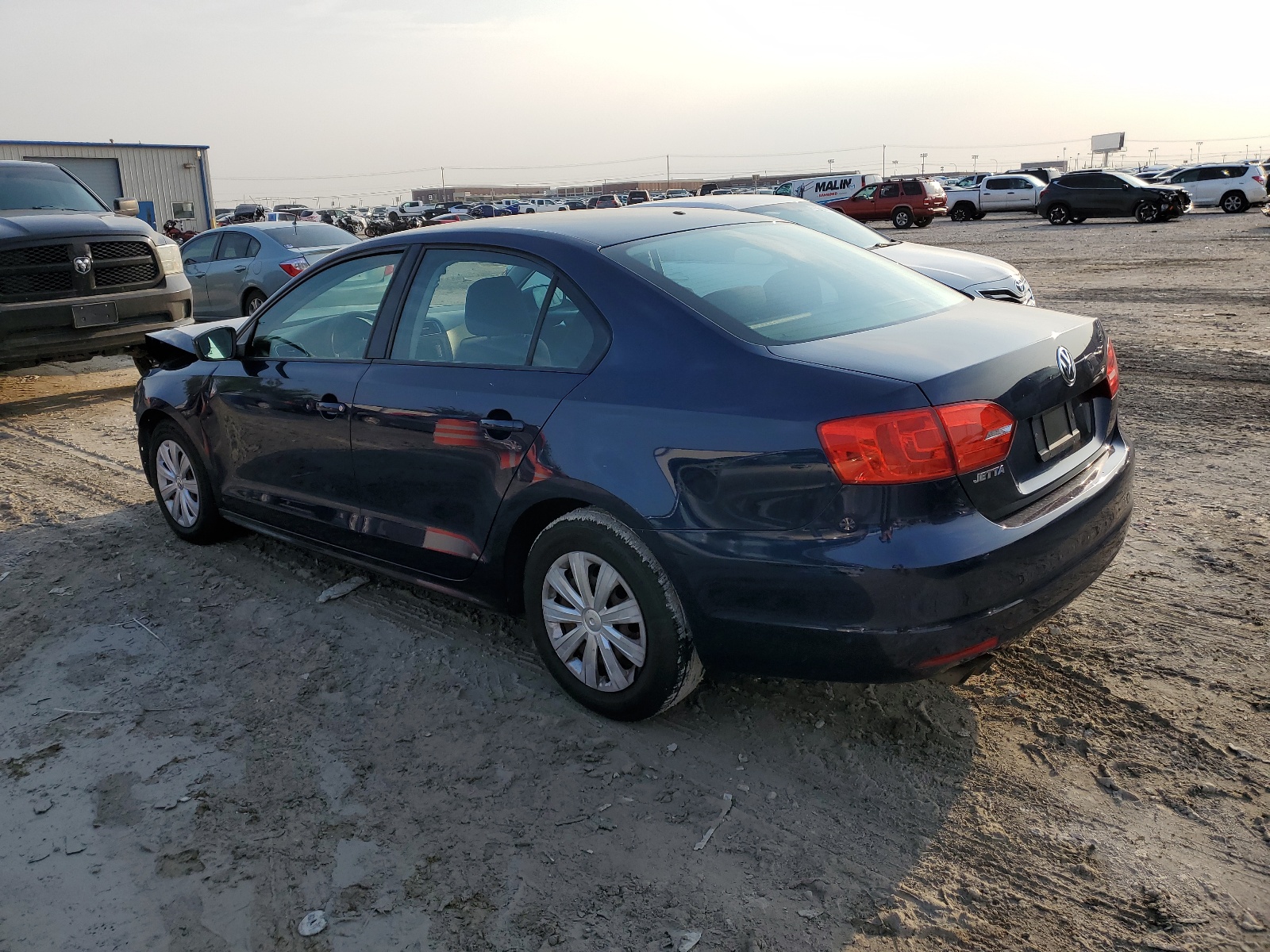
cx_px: 635
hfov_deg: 67.3
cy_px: 476
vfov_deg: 53.1
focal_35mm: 26
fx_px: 954
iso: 50
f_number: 1.5
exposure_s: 1/3333
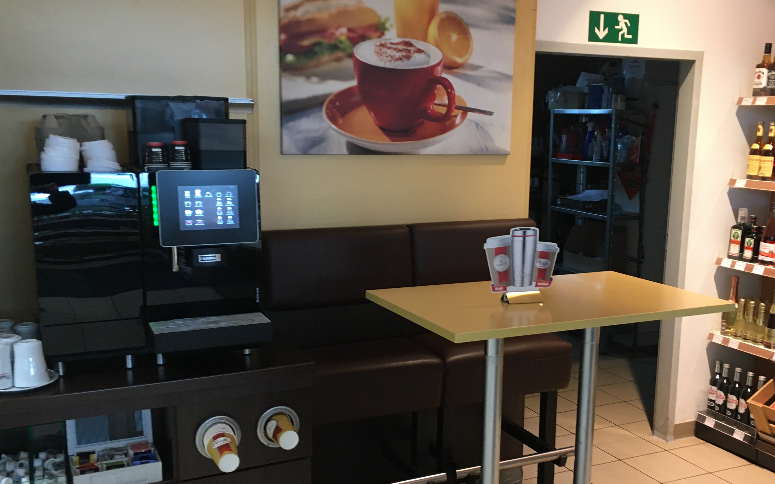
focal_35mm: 39
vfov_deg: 32.7
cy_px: 285
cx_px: 436
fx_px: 824
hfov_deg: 50.3
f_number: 2.2
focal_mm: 4.15
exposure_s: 1/33
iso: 125
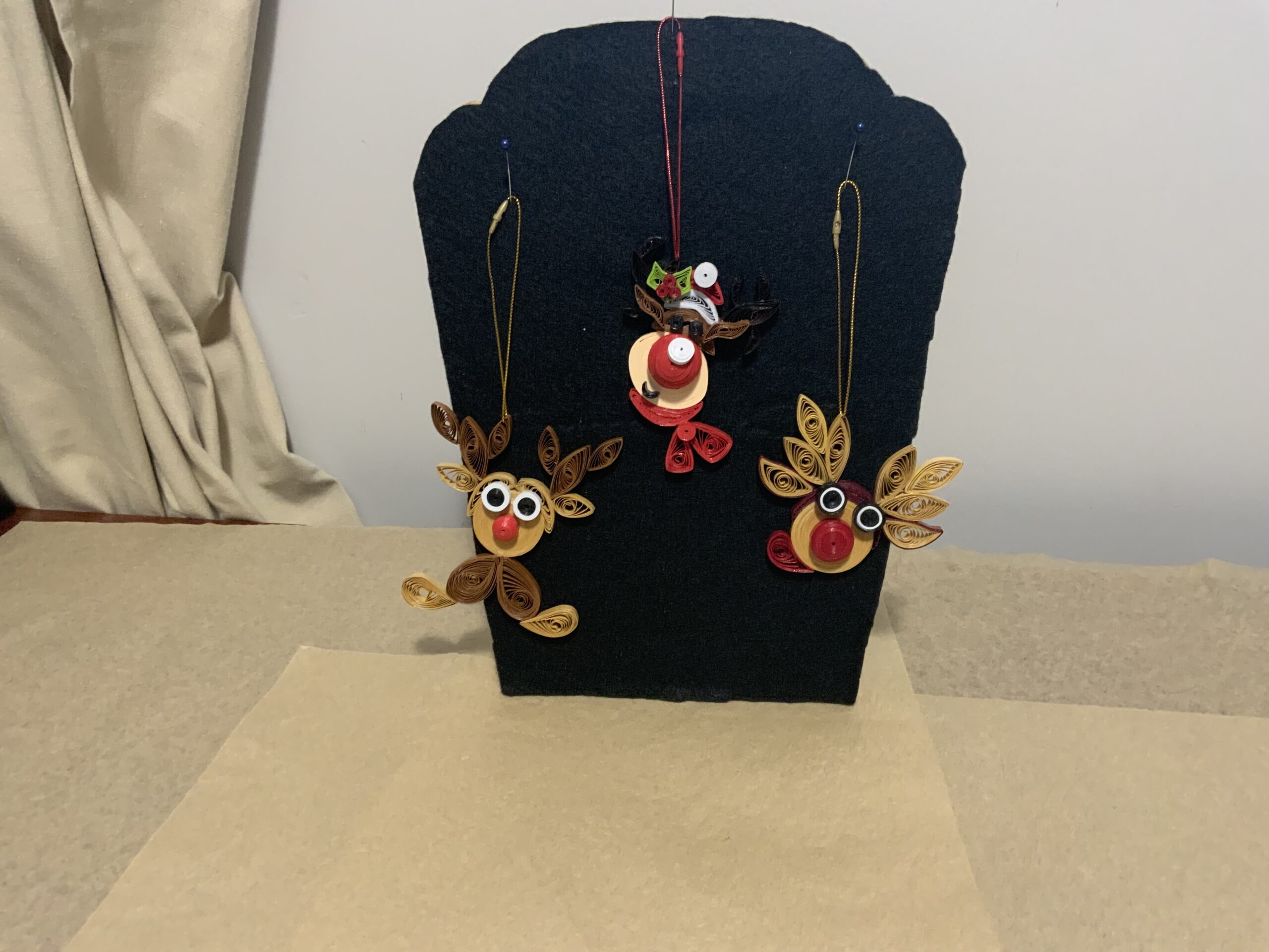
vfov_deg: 48.2
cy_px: 476
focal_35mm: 29
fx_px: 1063
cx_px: 634
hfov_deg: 61.7
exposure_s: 1/60
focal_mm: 3
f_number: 1.8
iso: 250
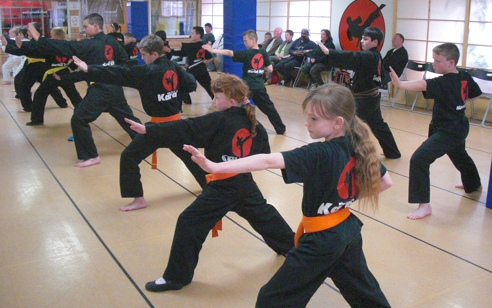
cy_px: 134
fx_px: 523
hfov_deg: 50.4
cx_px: 251
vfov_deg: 32.7
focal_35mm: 39
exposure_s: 1/100
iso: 800
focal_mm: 6.3
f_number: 2.8
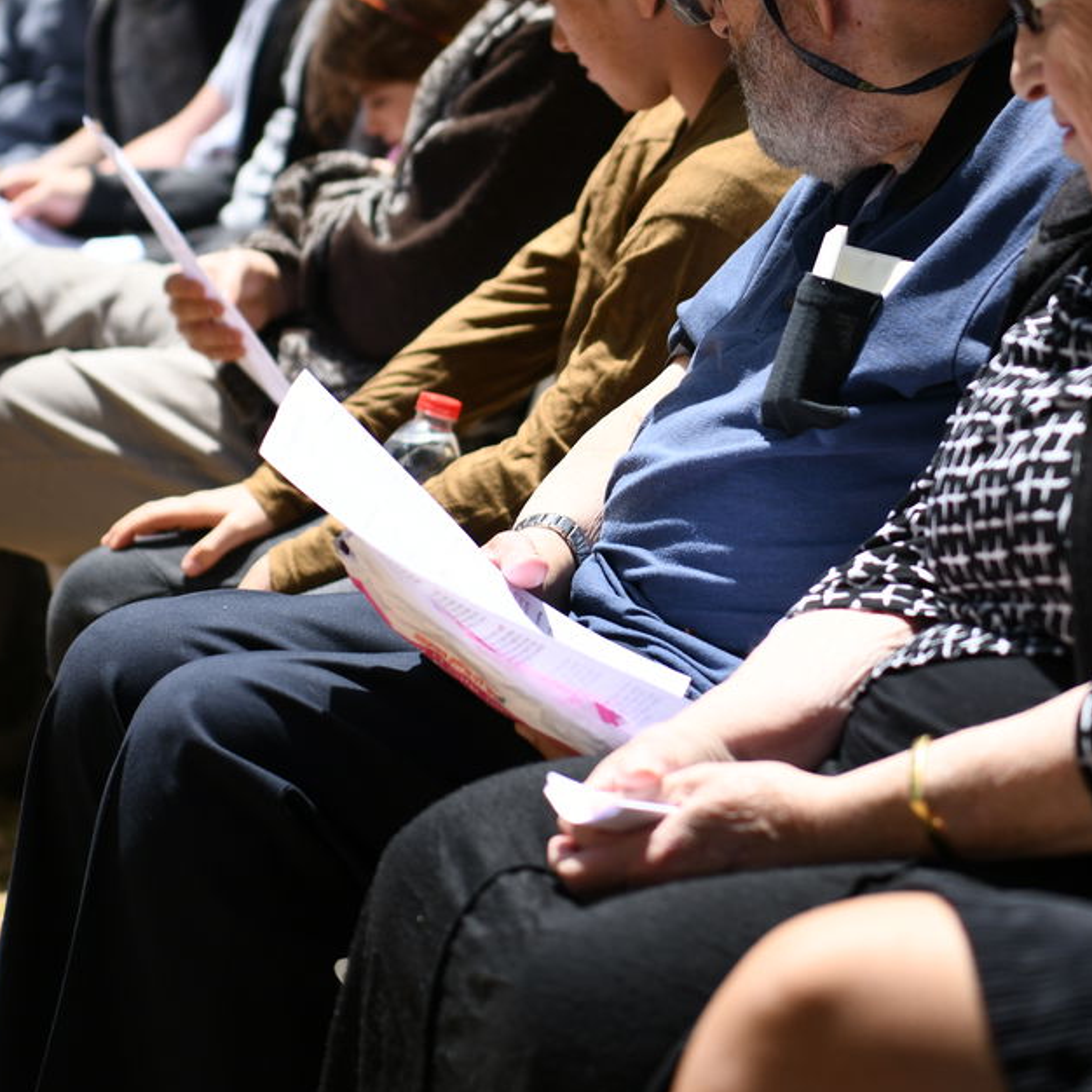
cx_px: 591
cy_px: 322
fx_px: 4747
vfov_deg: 13.1
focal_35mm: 133
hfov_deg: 13.1
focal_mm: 70
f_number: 2.8
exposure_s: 1/3200
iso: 320
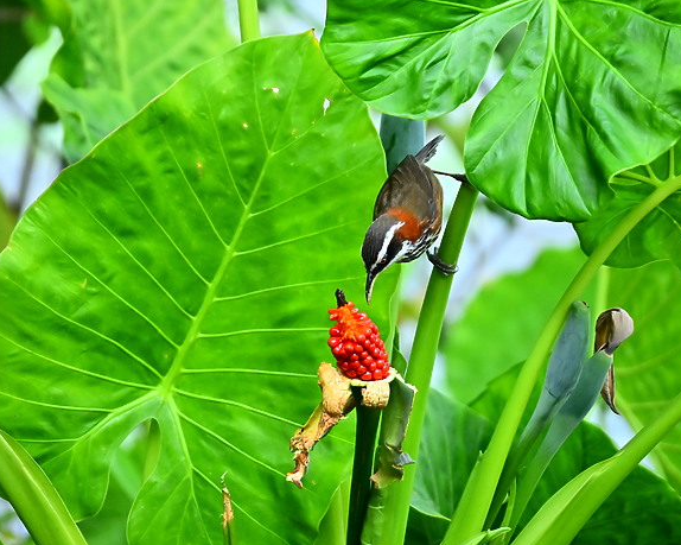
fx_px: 6045
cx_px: 308
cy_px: 264
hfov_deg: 6.4
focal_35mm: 300
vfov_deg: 5.2
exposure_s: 1/2500
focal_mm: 170
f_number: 5.6
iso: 1800
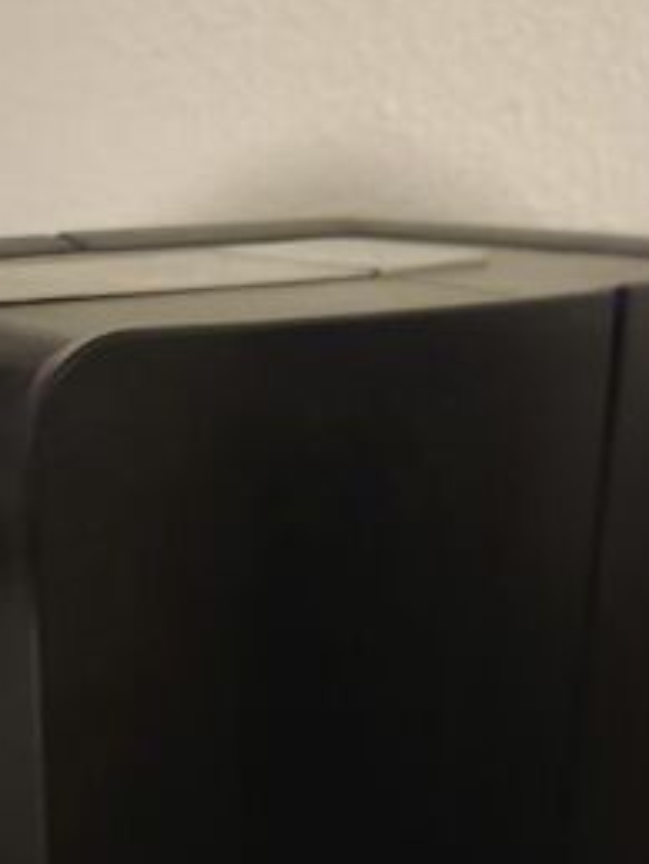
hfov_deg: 23.6
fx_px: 1547
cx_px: 214
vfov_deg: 30.1
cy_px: 737
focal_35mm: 62
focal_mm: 7
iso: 1250
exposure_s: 1/11
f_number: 1.8
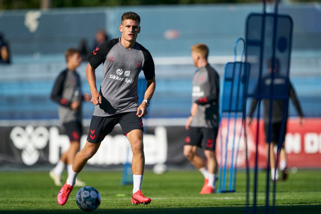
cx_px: 160
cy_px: 107
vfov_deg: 2.5
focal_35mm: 560
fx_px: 4994
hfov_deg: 3.7
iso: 640
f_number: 4
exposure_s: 1/6400
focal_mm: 560
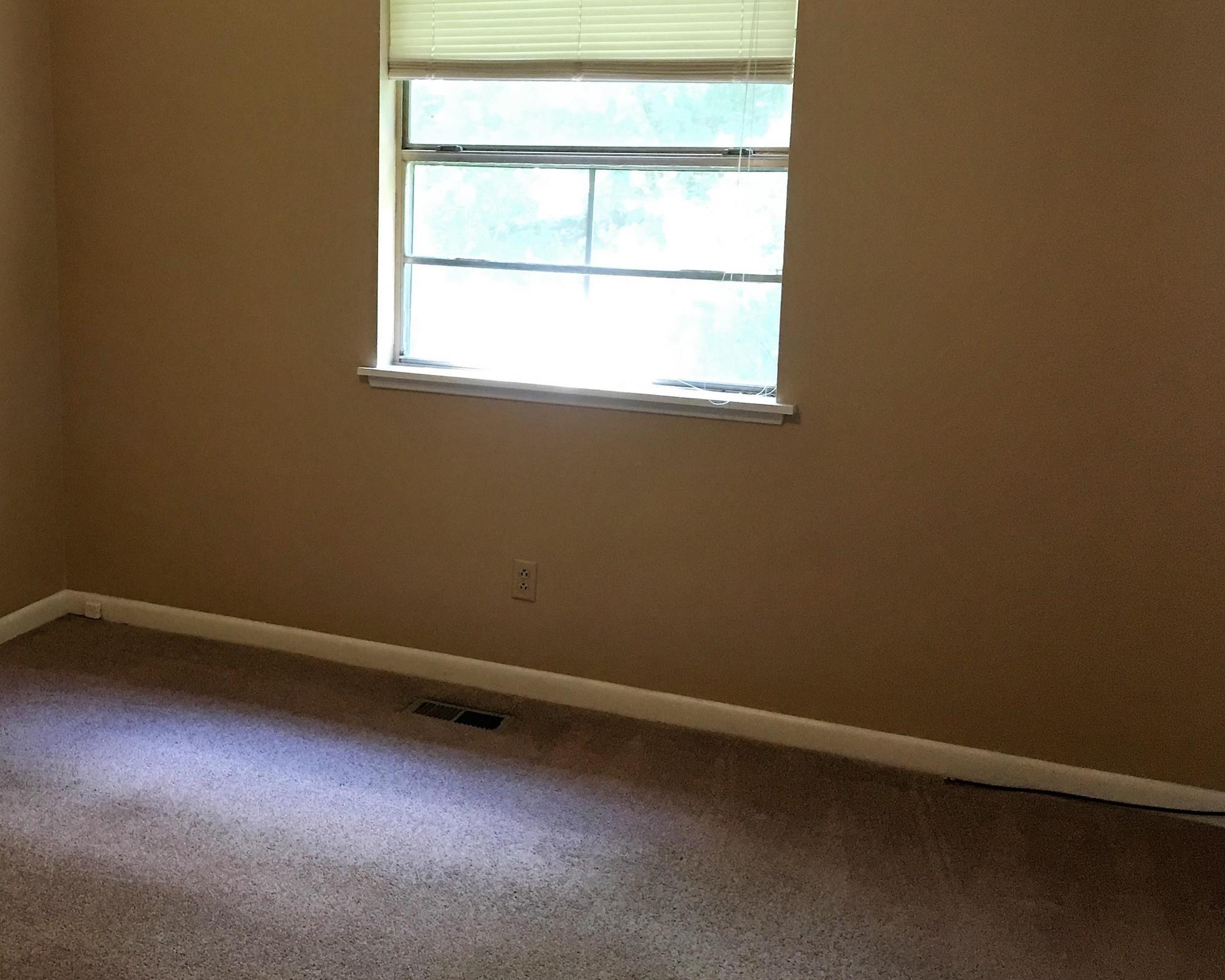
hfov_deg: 40.9
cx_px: 313
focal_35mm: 44
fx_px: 1595
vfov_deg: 34.1
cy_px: 402
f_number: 2.2
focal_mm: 4.15
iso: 100
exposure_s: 1/15
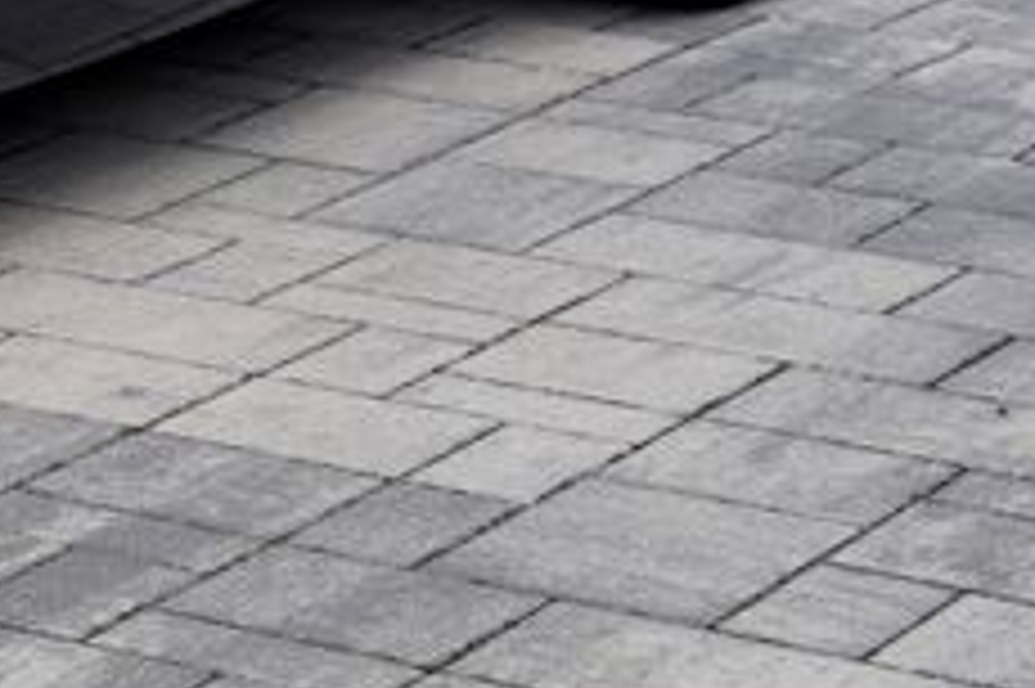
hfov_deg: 9.4
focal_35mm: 205
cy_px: -308
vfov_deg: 6.6
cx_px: -1008
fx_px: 5889
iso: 100
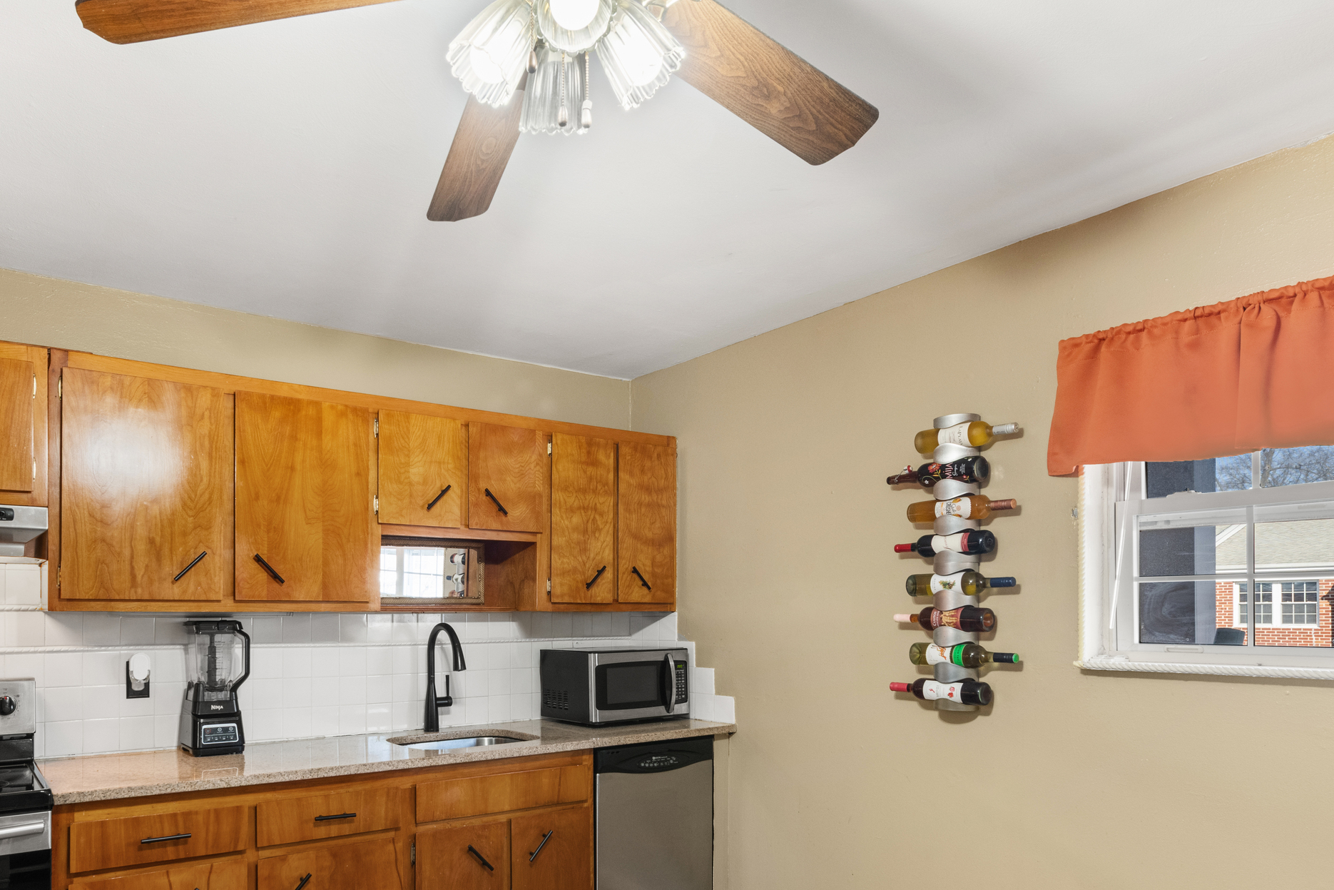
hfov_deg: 74.5
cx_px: 484
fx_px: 852
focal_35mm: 23
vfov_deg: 53.6
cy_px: 617
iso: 250
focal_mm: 14
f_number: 11
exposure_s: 1/3
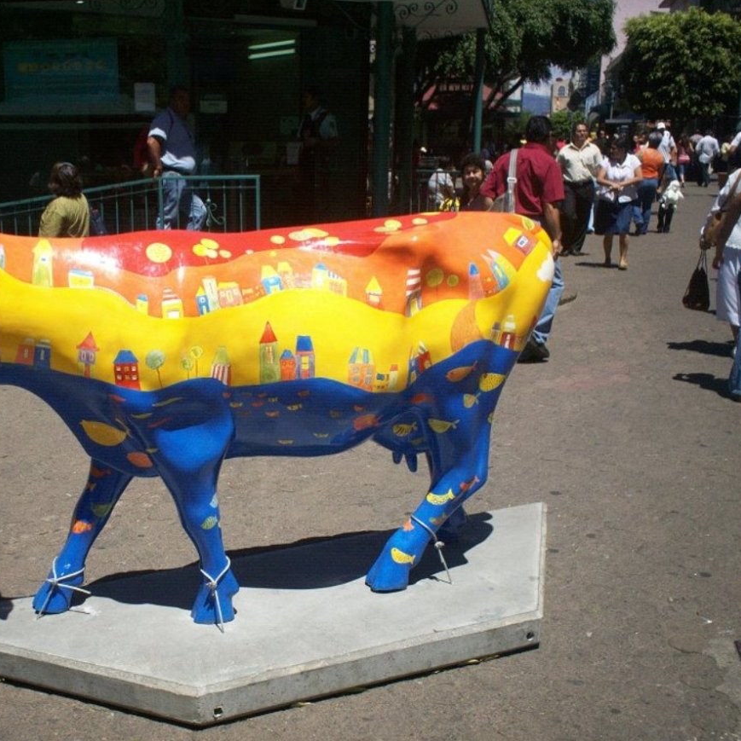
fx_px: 1041
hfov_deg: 38.7
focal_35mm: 43
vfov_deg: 39.2
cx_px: 243
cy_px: 373
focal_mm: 6
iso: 100
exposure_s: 1/749
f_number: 4.5
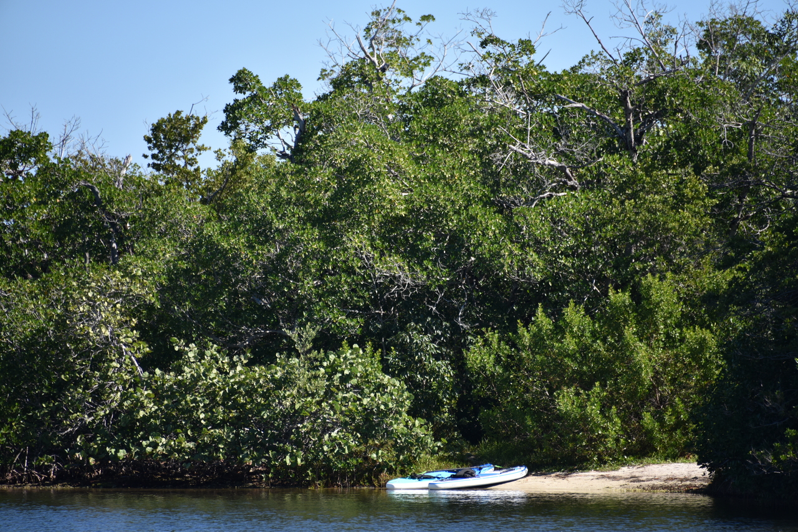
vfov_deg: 4.6
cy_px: 266
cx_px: 399
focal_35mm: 300
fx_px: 6651
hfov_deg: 6.9
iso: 220
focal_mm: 300
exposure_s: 1/640
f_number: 5.6
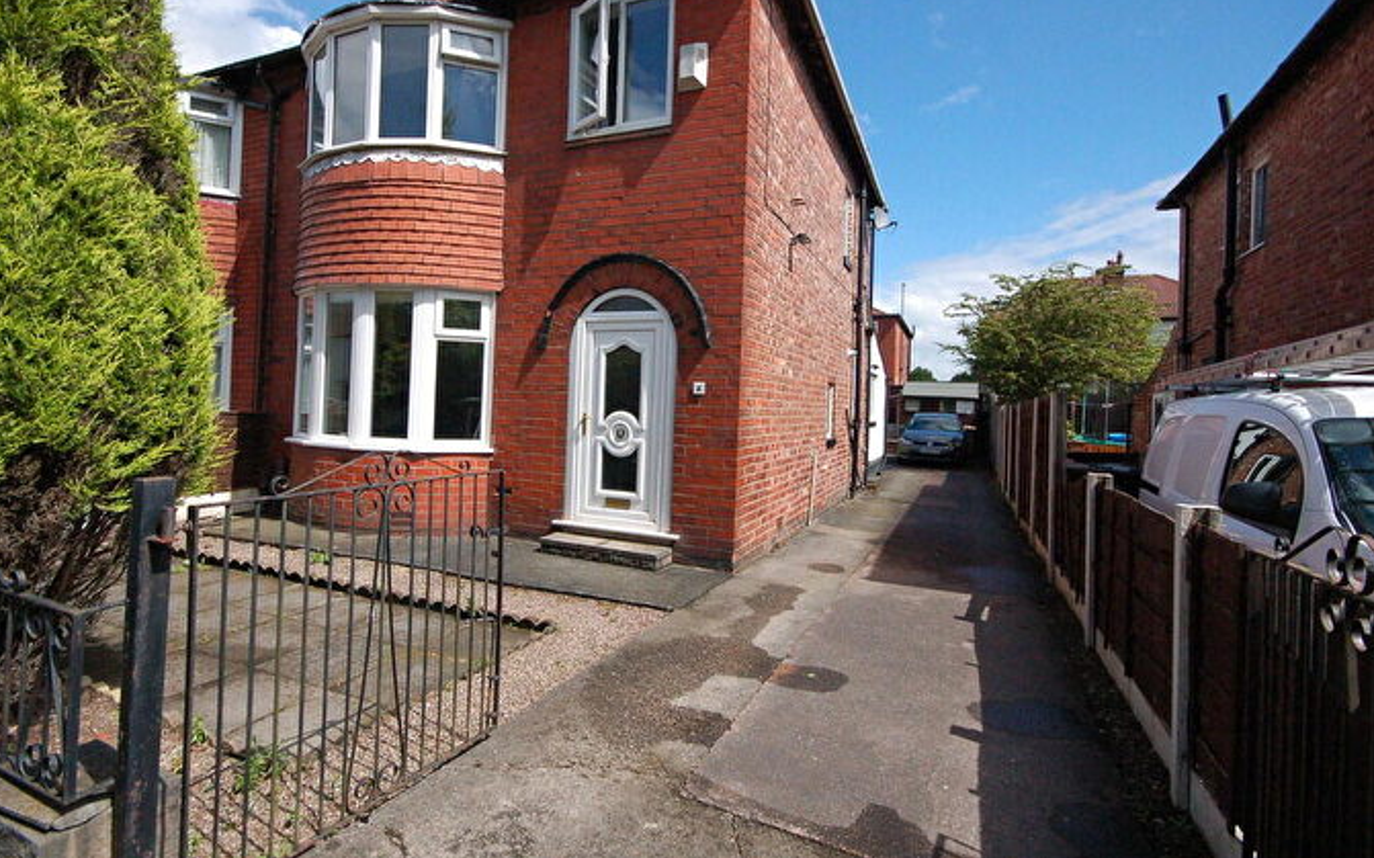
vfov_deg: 66.2
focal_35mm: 18
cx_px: 670
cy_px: 383
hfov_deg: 92.6
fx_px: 656
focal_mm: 11
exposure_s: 1/2500
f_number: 8
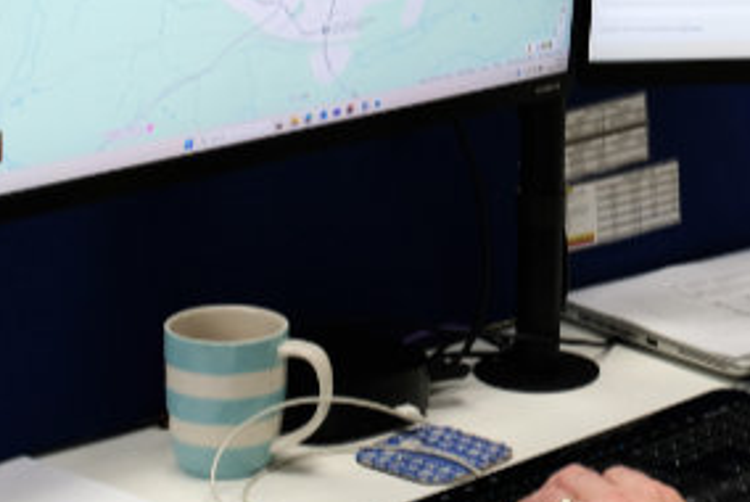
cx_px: 729
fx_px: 2231
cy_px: -127
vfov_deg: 12.5
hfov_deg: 18.6
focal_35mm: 107
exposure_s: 1/60
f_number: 4
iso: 1000
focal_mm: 25
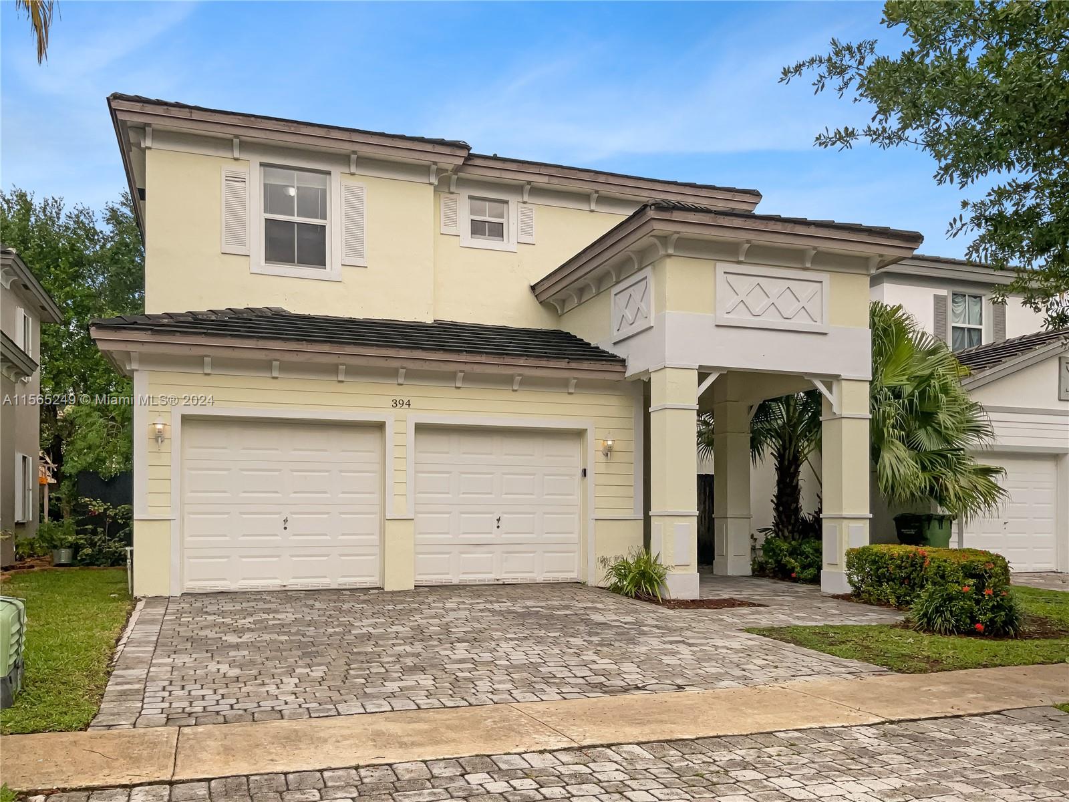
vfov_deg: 48.2
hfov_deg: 61.7
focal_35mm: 29
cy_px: 401
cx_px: 534
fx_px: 896
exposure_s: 1/950
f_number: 1.8
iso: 16
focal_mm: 3
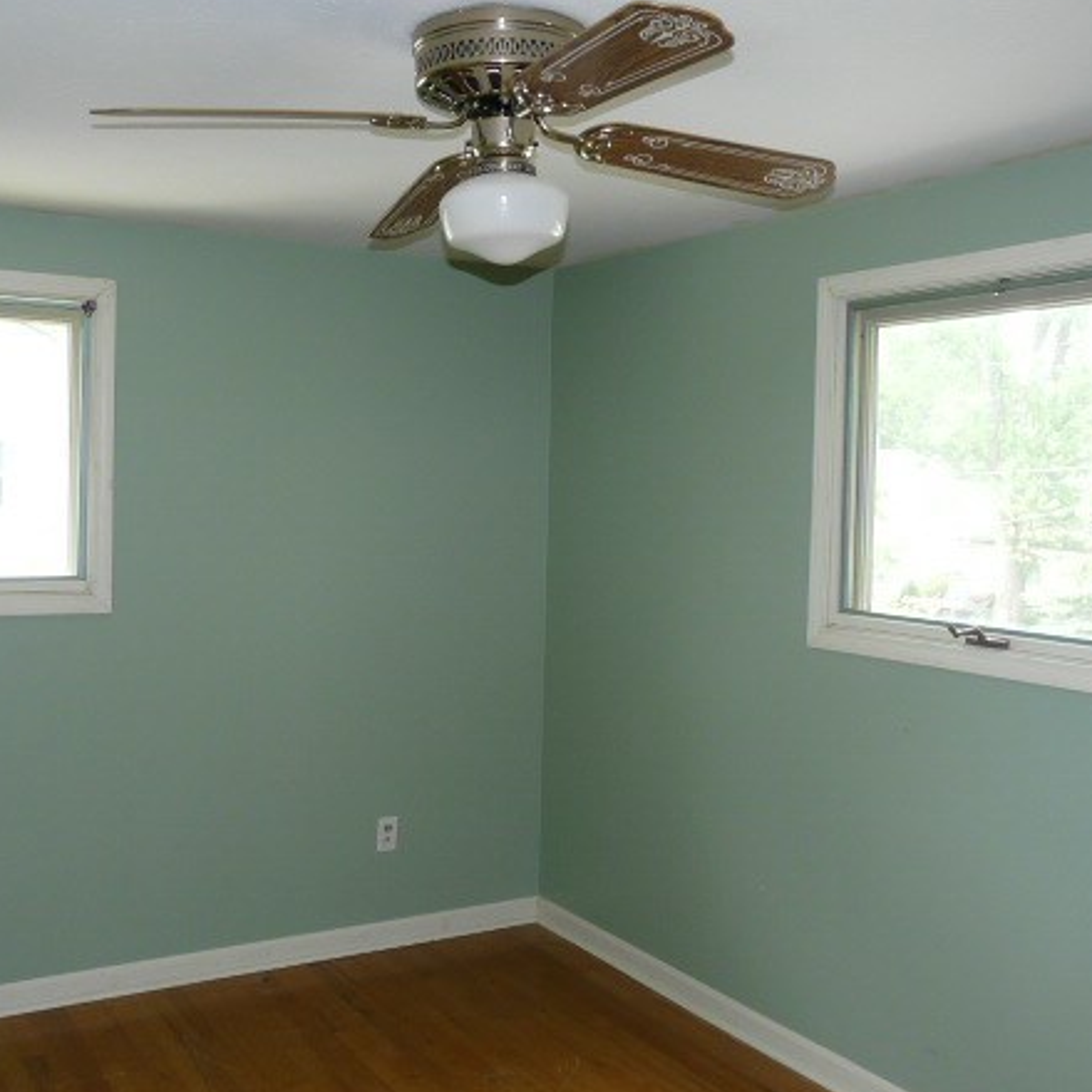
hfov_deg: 46.0
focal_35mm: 36
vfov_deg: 46.0
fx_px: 1285
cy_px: 516
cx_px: 534
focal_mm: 4.6
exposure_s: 1/30
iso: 100
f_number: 2.8
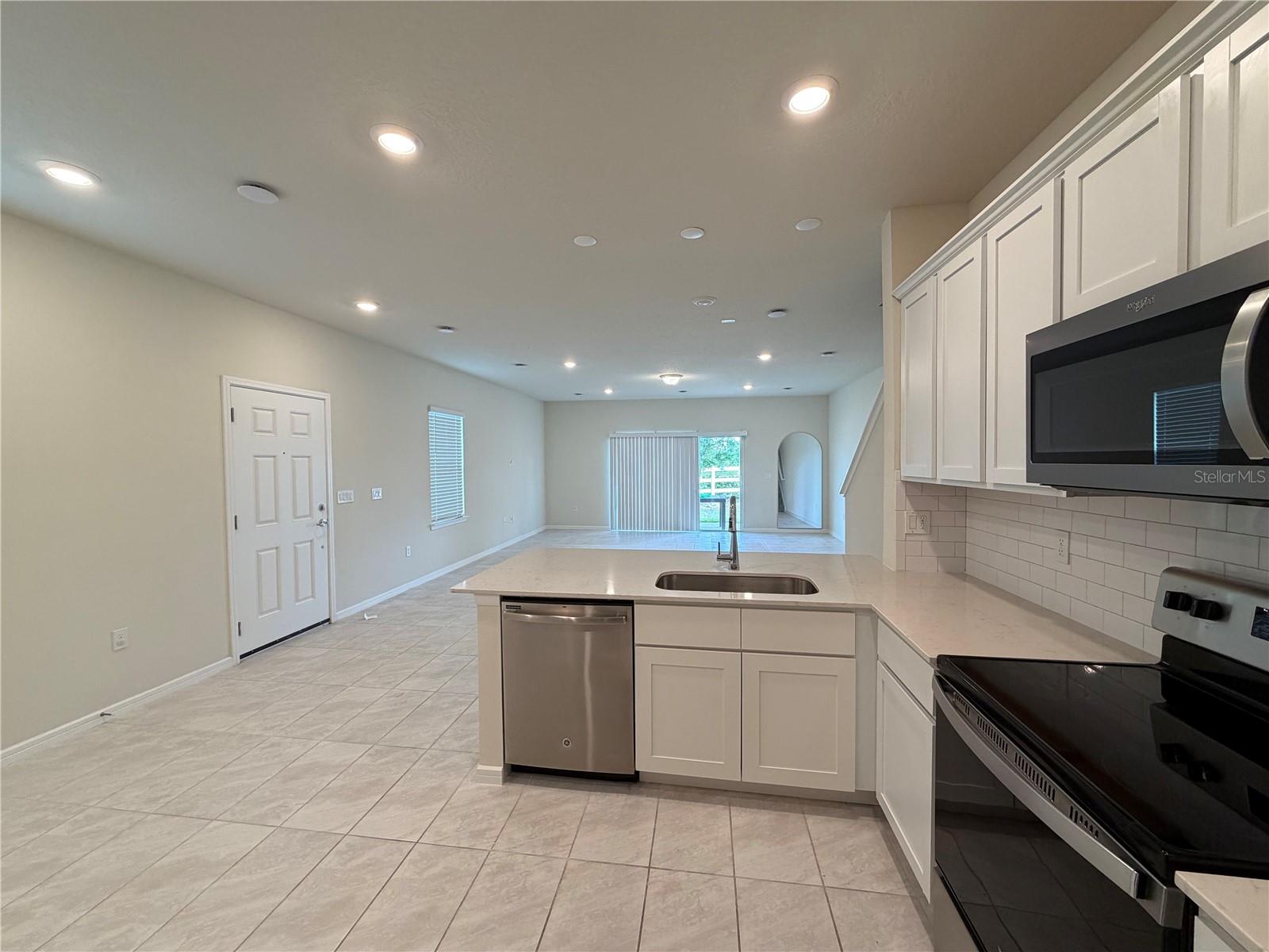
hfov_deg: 102.1
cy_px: 476
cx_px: 634
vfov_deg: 85.7
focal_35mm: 14
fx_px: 513
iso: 200
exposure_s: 1/120
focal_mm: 2.22
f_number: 2.2
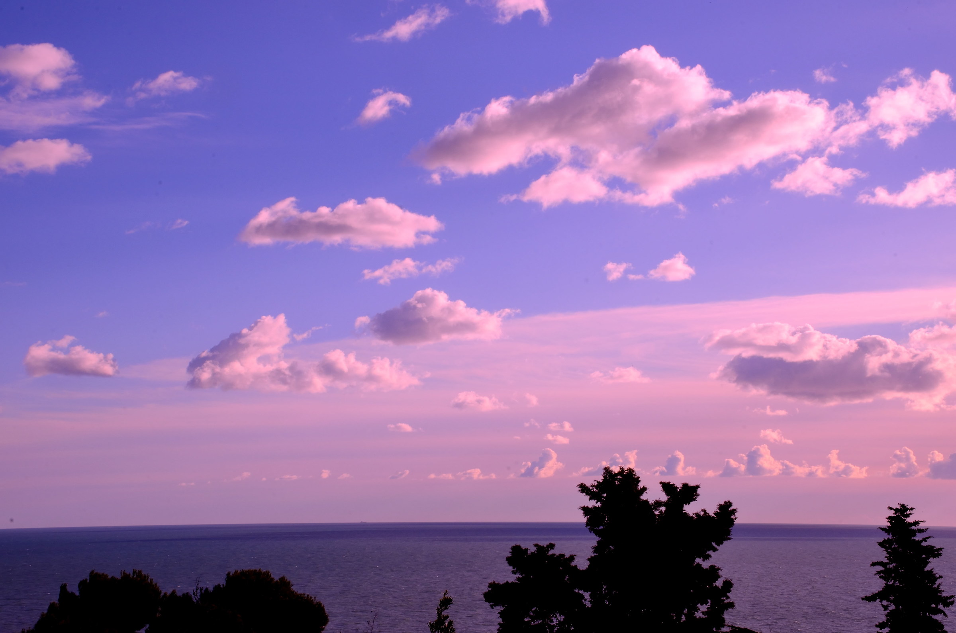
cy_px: 316
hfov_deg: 32.0
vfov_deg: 21.5
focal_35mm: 63
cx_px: 478
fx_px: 1669
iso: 100
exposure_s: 1/60
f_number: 29
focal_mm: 42
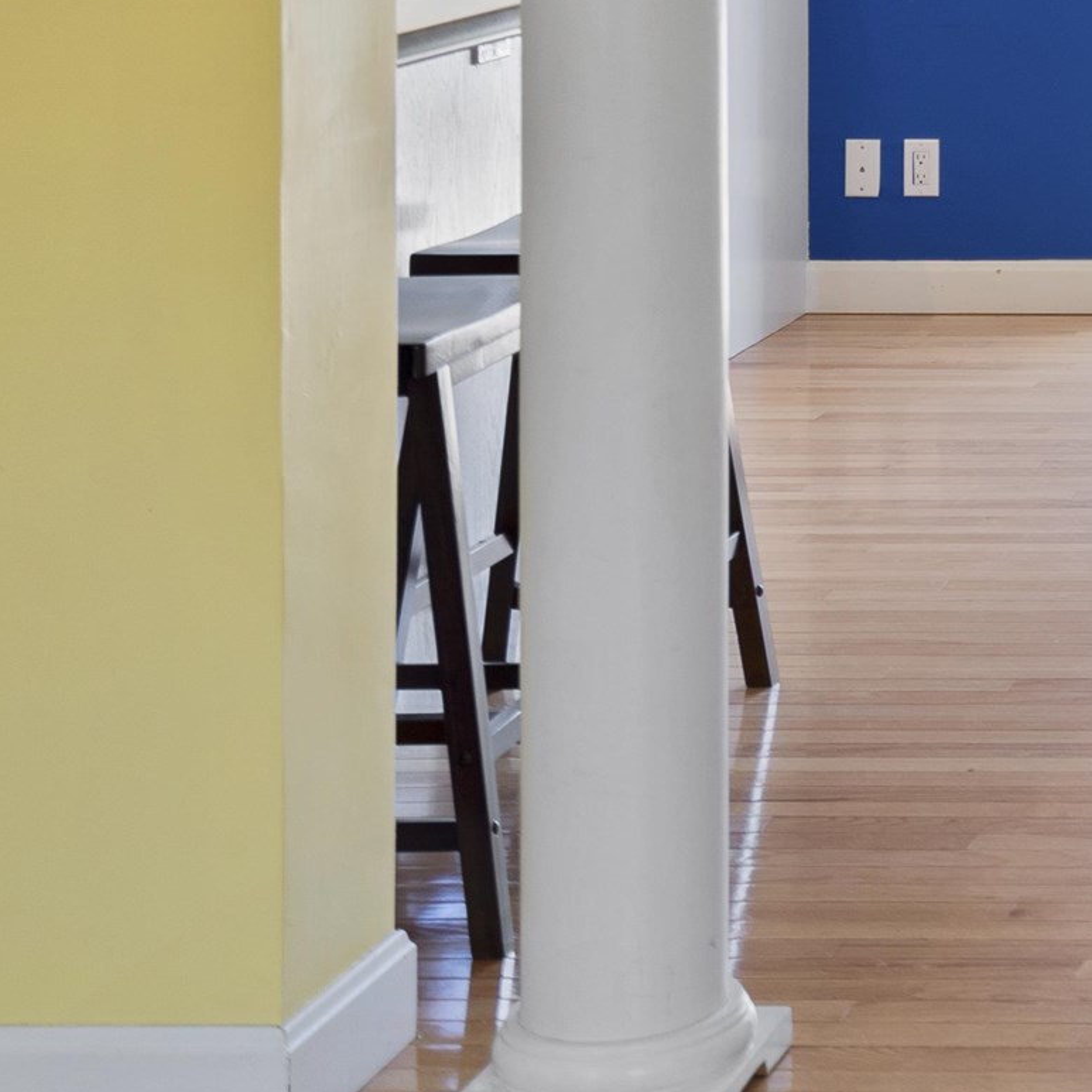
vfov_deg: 16.8
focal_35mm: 98
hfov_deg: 15.6
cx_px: 1852
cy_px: -281
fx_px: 3498
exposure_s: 1/20
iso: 250
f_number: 4
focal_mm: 29
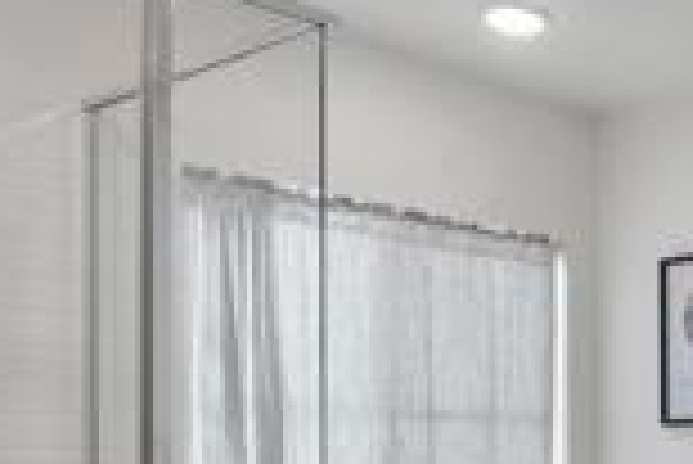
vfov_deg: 21.1
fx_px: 1165
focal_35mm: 60
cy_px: 543
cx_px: 945
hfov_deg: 26.8
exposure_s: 1/8
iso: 640
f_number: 11
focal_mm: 14.6
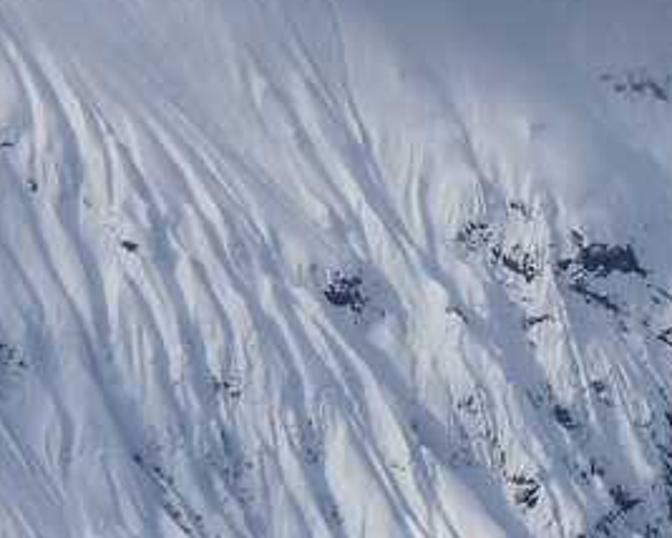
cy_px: 908
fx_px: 24182
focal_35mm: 1215
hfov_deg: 1.6
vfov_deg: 1.3
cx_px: 1110
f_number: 5
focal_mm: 46.4
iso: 100
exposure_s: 1/2000
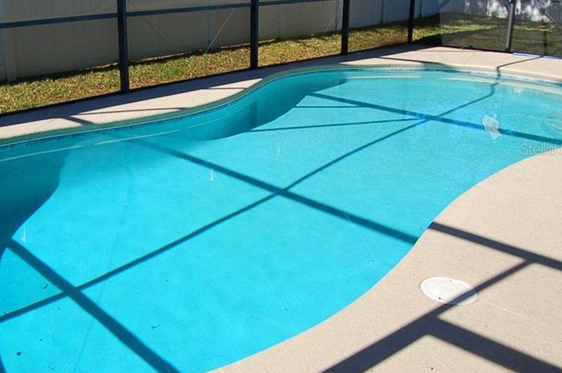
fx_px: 592
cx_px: 194
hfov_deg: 50.0
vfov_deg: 34.8
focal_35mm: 38
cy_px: 148
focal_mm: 18
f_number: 8
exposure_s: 1/250
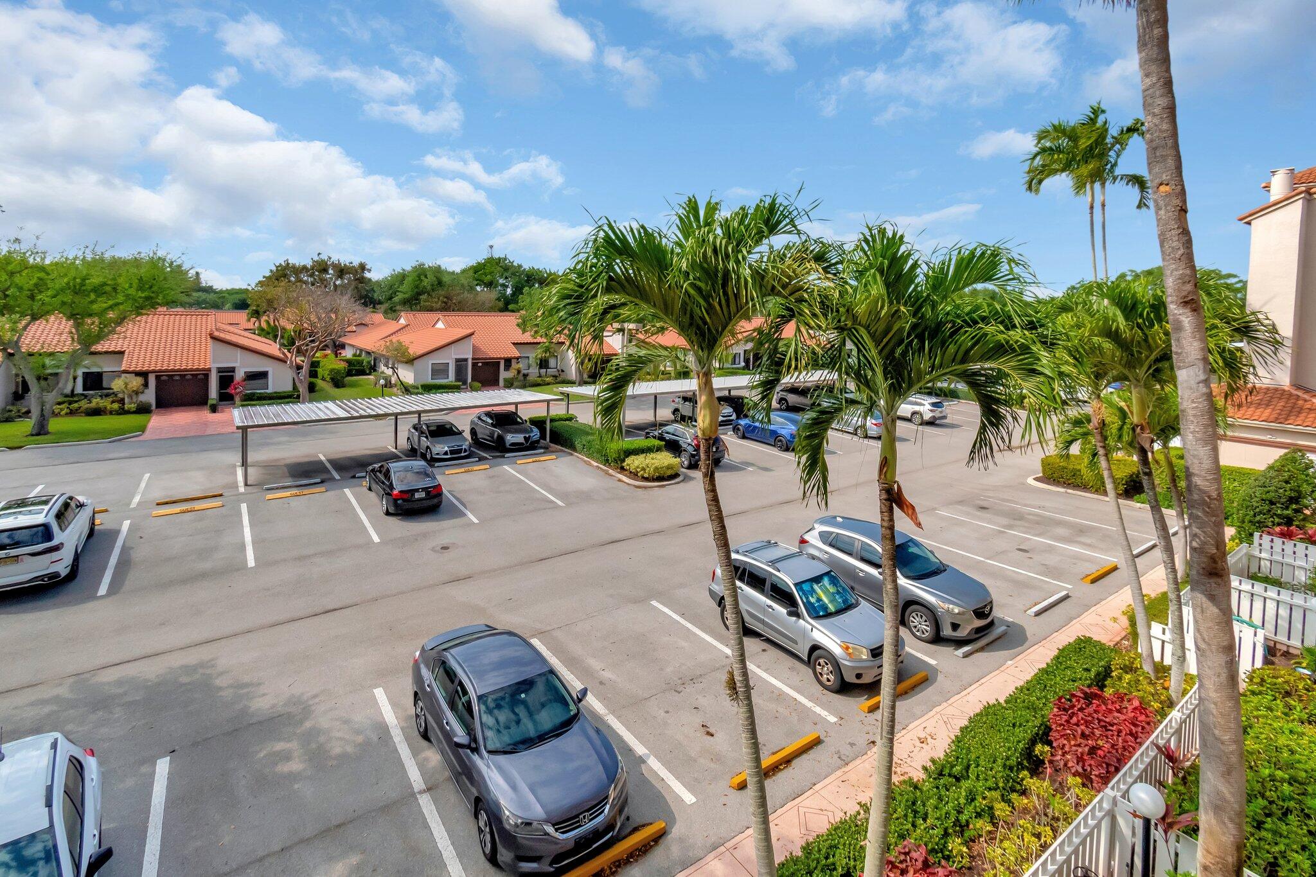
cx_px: 658
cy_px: 438
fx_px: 548
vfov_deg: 77.3
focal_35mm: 15
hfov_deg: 100.4
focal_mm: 10
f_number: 8
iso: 1000
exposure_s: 1/6400
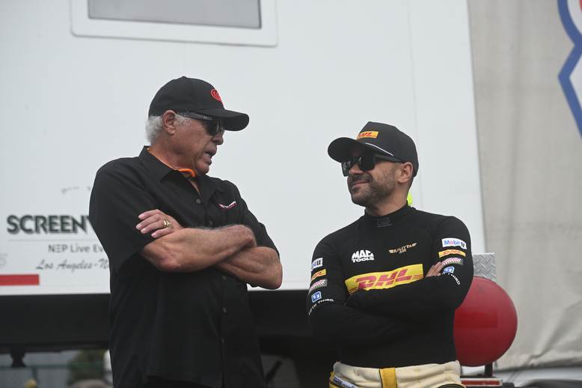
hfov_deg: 20.8
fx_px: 1584
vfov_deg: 14.0
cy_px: 194
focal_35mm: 98
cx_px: 291
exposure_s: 1/3200
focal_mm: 98
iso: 640
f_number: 5
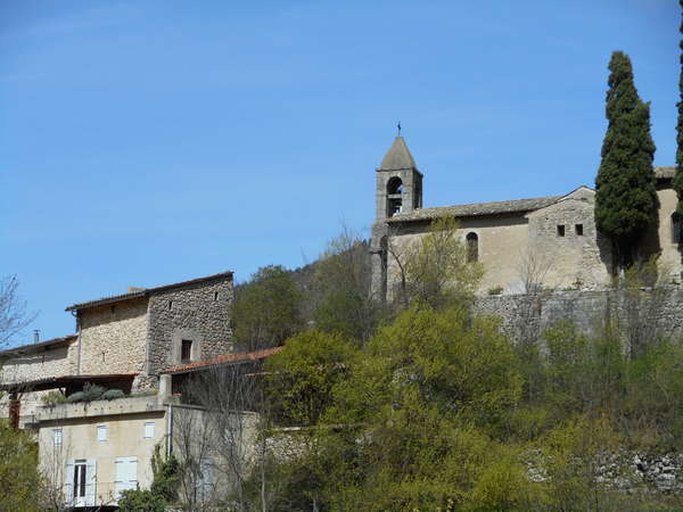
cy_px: 256
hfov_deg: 19.3
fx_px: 2013
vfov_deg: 14.5
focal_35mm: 102
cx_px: 342
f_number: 5.8
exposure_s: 1/500
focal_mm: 18.2
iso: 80
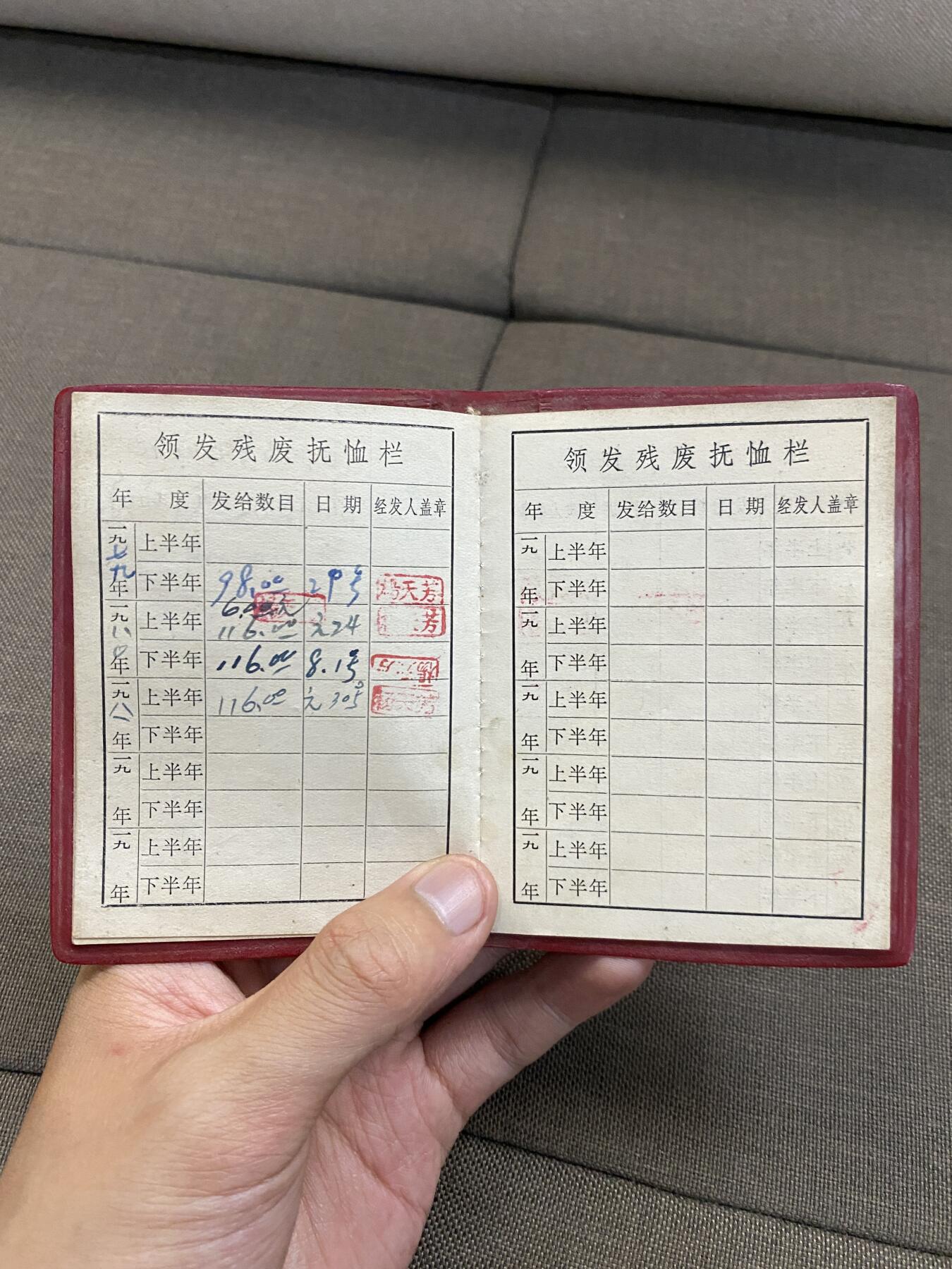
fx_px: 953
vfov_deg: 67.3
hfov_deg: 53.1
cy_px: 634
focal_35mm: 26
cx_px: 476
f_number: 1.8
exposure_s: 1/50
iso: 400
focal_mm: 4.25
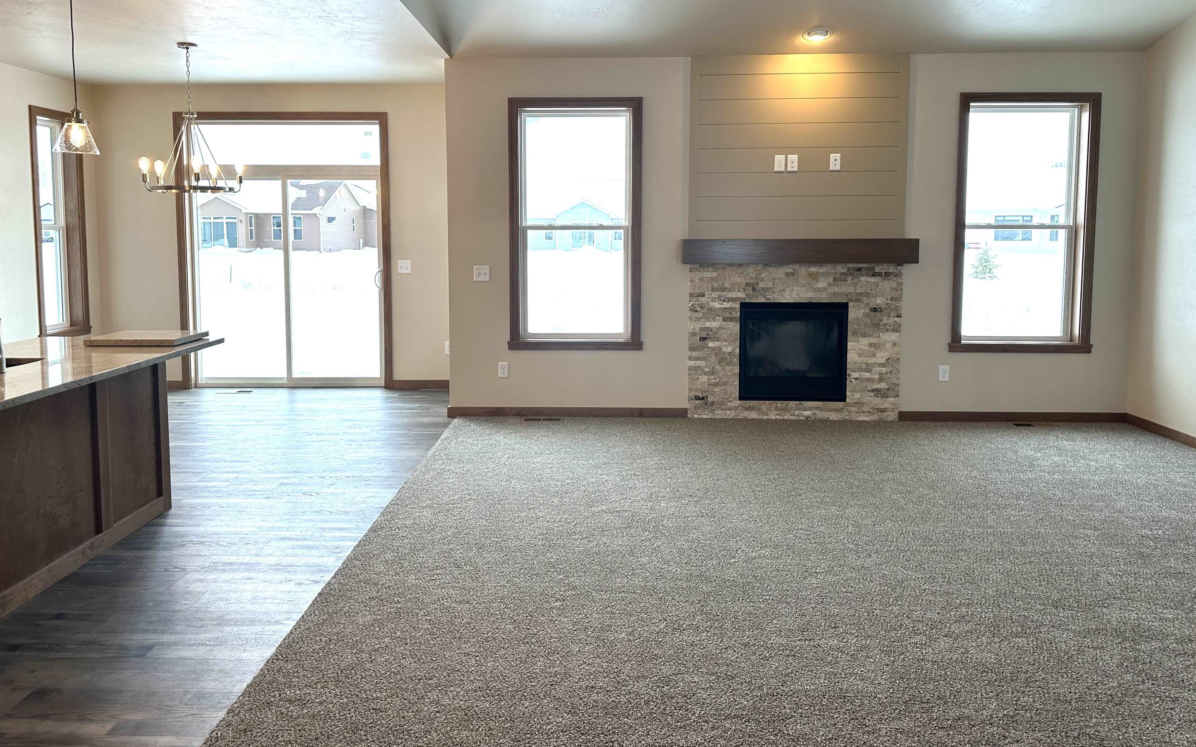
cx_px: 586
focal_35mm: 26
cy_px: 304
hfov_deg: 70.4
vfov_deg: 47.4
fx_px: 847
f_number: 1.78
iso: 64
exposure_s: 1/169
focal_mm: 6.86
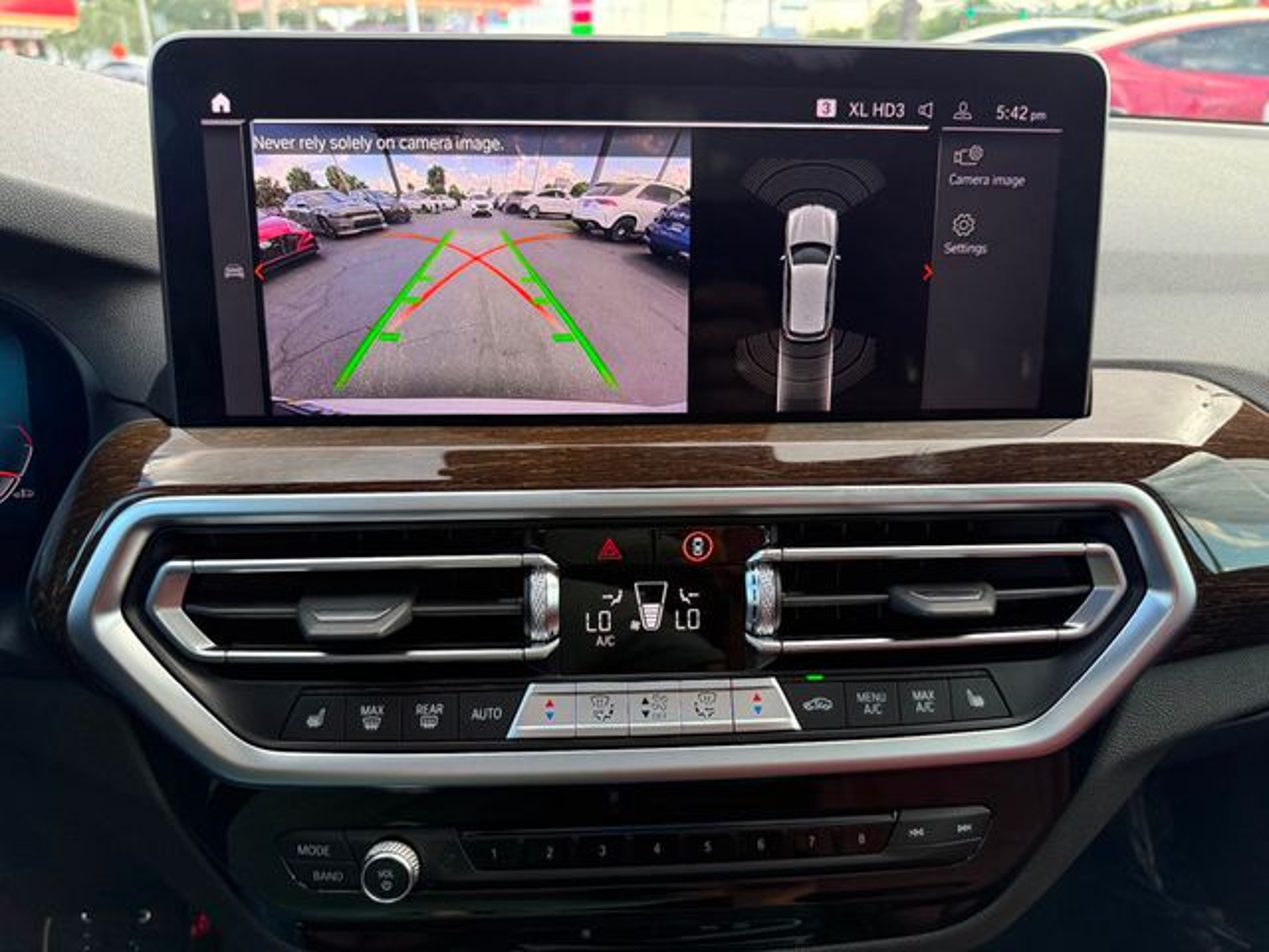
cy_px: 476
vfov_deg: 56.8
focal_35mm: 24
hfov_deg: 71.6
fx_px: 880
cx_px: 634
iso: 160
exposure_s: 1/299
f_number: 1.78
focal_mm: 6.76
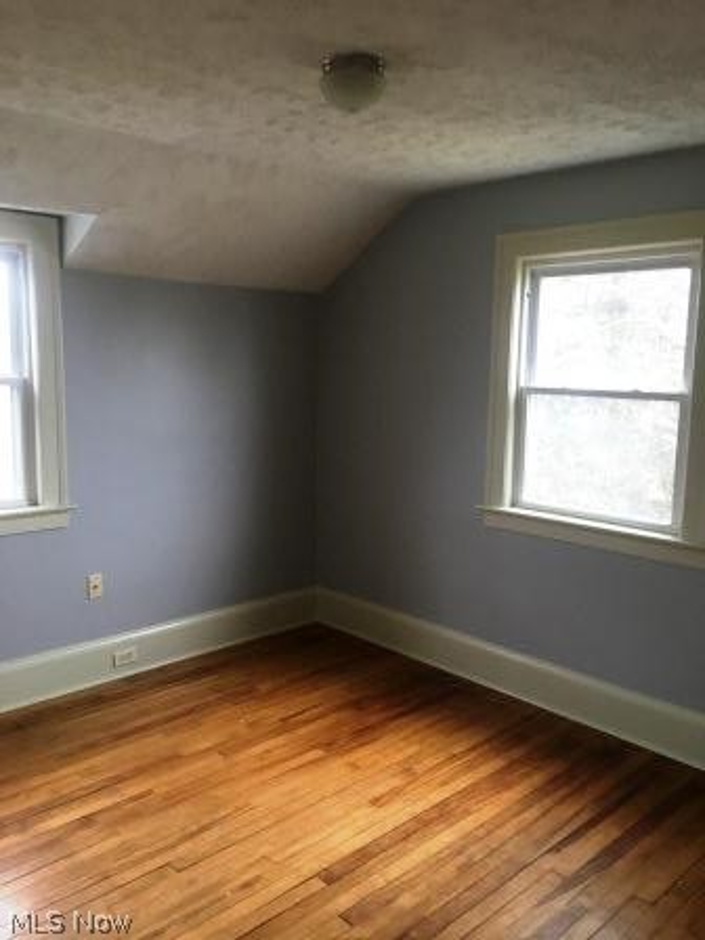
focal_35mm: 29
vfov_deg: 61.7
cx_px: 352
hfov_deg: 48.2
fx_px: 787
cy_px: 470
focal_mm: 4.15
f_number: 2.2
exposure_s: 1/30
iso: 125
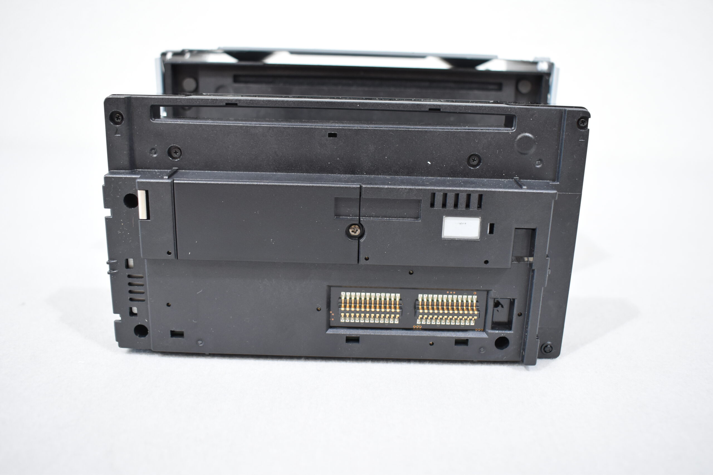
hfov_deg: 57.2
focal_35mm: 33
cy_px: 238
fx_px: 654
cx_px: 356
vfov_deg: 40.0
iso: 800
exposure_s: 1/60
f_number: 4.5
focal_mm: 22
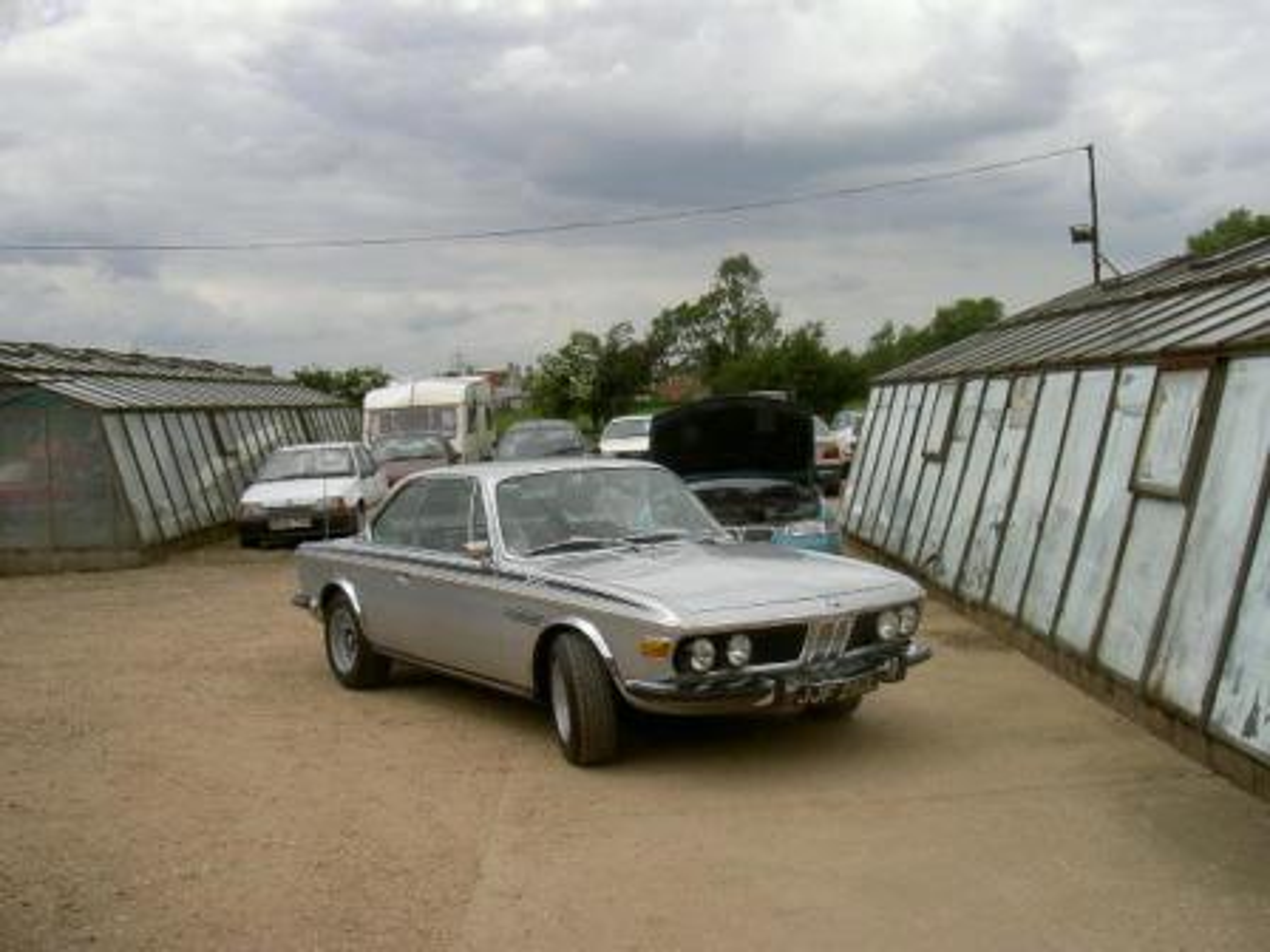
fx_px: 1431
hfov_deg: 47.9
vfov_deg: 36.8
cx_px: 635
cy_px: 476
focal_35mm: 39
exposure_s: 1/625
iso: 100
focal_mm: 8
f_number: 4.7
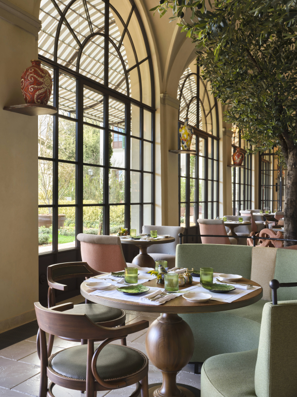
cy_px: 198
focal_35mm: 37
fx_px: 423
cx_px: 148
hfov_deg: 38.7
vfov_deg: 50.1
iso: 400
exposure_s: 1/15
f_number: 16
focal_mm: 46.9
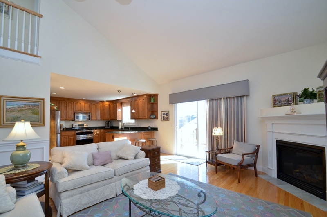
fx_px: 136
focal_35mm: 15
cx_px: 164
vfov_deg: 77.1
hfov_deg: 100.5
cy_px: 108
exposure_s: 1/80
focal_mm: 10
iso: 1000
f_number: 7.1
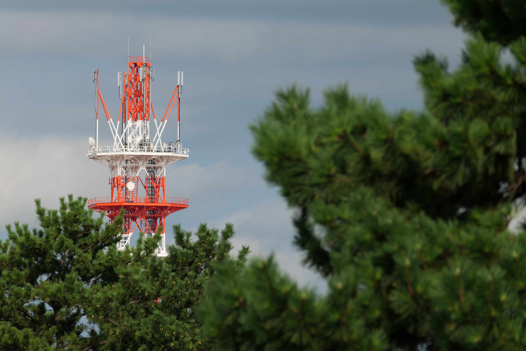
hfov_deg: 5.2
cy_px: 176
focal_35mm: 400
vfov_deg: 3.4
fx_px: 5846
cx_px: 263
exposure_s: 1/100
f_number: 13
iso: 100
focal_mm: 400
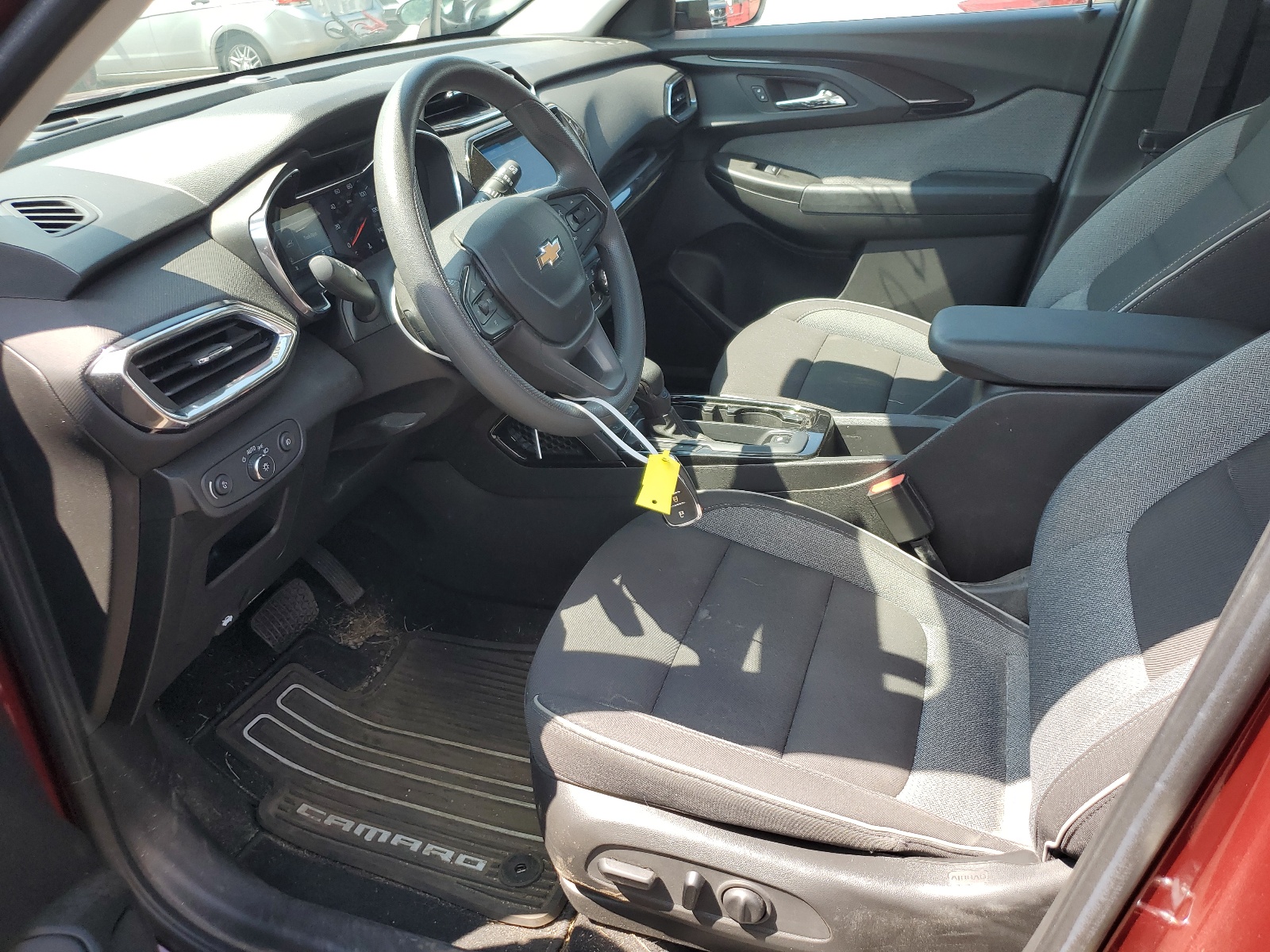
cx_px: 635
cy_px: 476
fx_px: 954
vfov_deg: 53.1
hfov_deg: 67.3
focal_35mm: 26
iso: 50
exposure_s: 1/370
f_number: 1.5
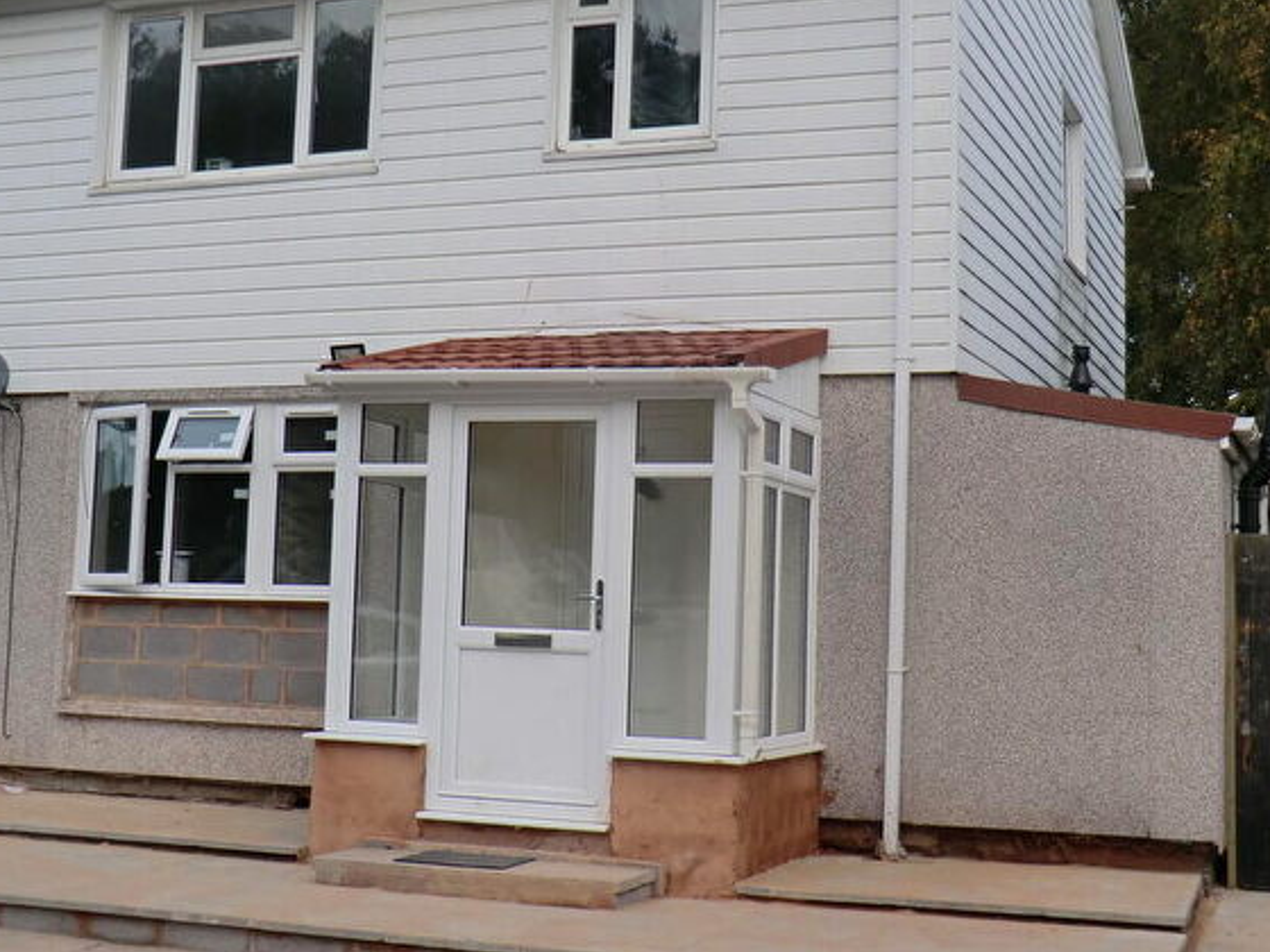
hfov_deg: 38.2
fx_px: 1834
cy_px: 371
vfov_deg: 29.0
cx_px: 655
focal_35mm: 50
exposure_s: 1/320
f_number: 3.8
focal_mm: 7.1
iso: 64
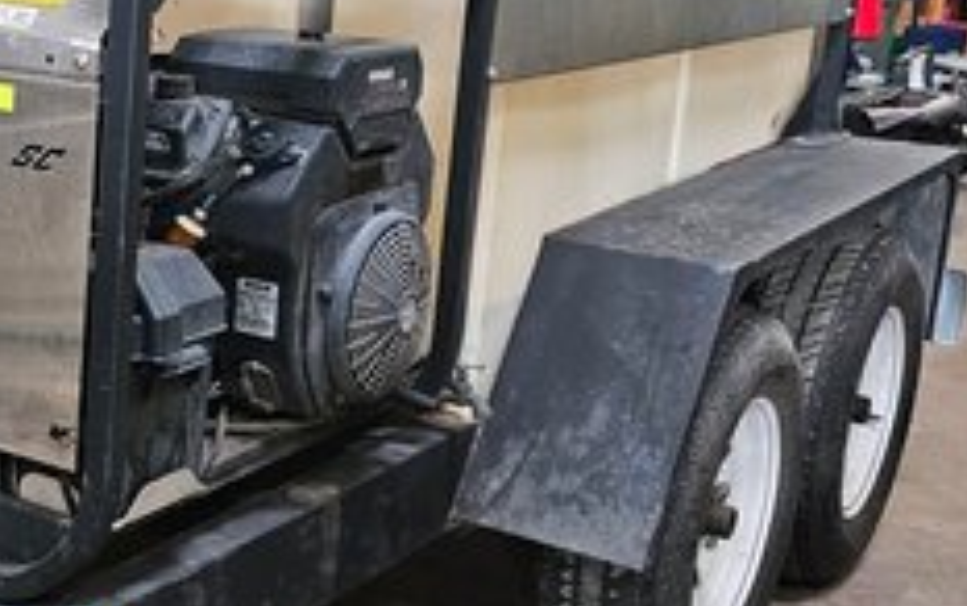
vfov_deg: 19.7
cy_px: 243
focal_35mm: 66
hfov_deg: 27.9
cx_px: -139
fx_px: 1741
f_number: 1.8
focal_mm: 5.4
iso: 125
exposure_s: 1/60
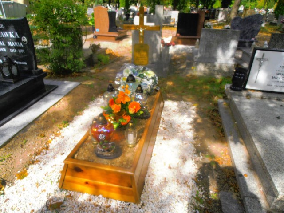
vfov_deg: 56.8
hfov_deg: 71.6
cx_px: 142
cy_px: 106
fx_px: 197
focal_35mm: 24
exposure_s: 1/500
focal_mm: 4.2
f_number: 3
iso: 80
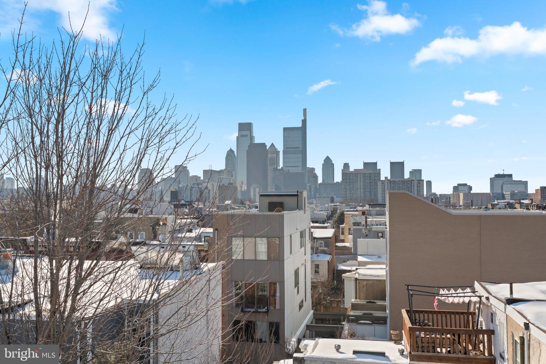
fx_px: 523
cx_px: 273
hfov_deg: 55.1
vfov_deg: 38.4
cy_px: 182
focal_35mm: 34
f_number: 11
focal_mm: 34.5
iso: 640
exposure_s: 1/400
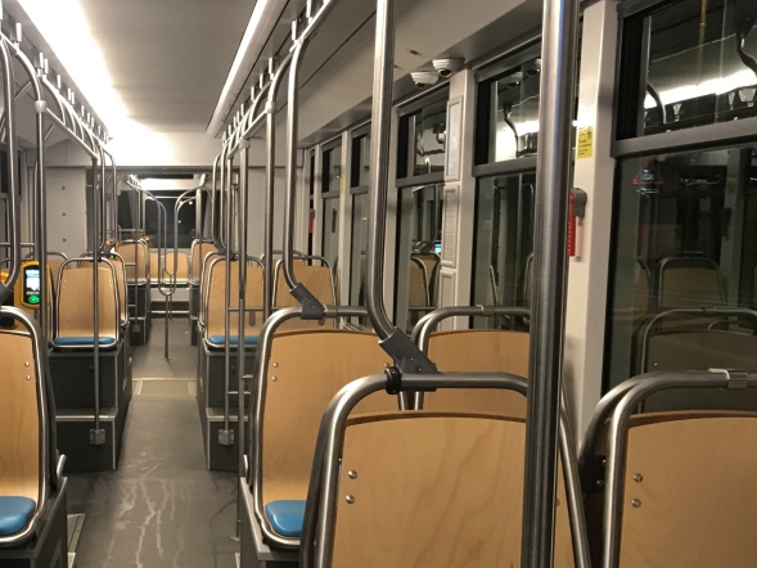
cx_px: 149
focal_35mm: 57
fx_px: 1247
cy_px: 424
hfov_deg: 32.8
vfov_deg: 25.4
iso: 50
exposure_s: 1/17
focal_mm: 3.99
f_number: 1.8
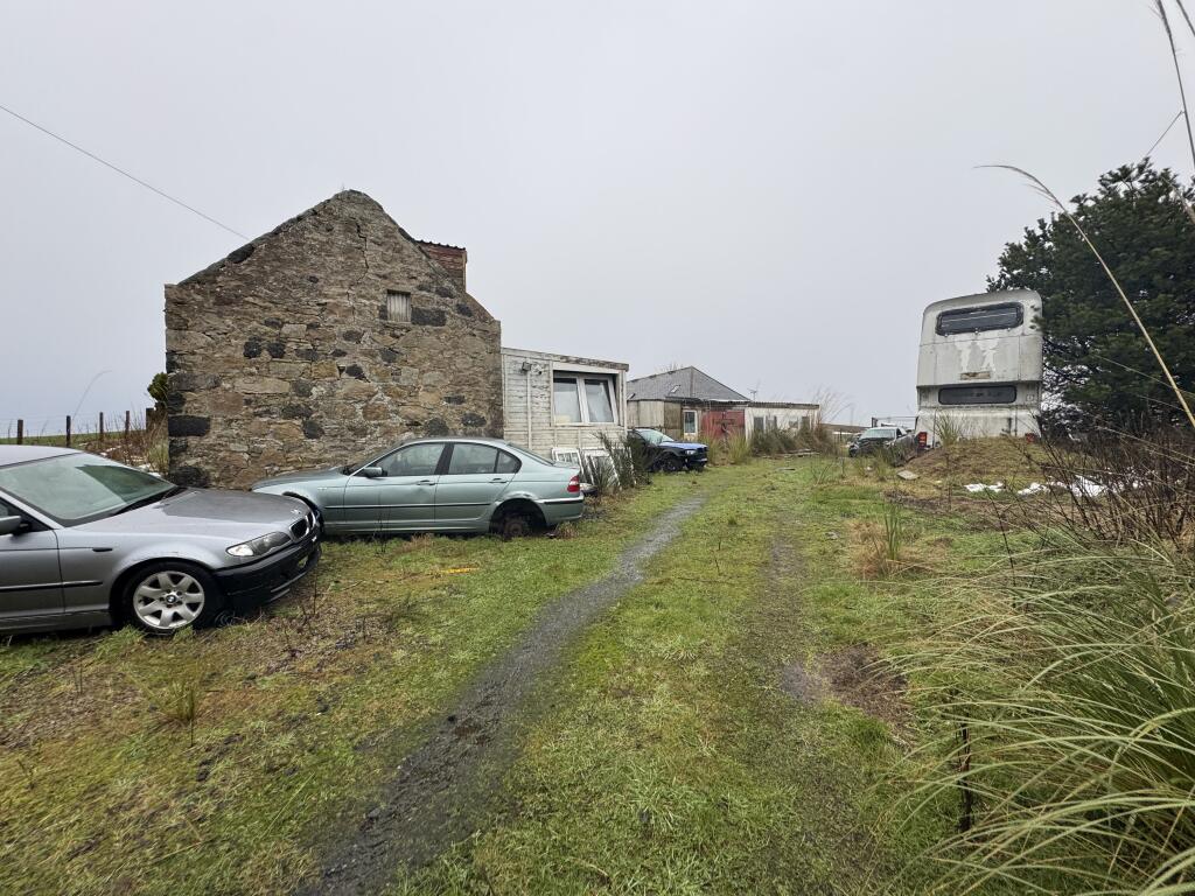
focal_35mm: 14
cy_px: 448
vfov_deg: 85.7
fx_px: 483
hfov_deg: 102.1
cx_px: 598
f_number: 2.2
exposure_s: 1/155
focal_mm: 2.22
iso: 40
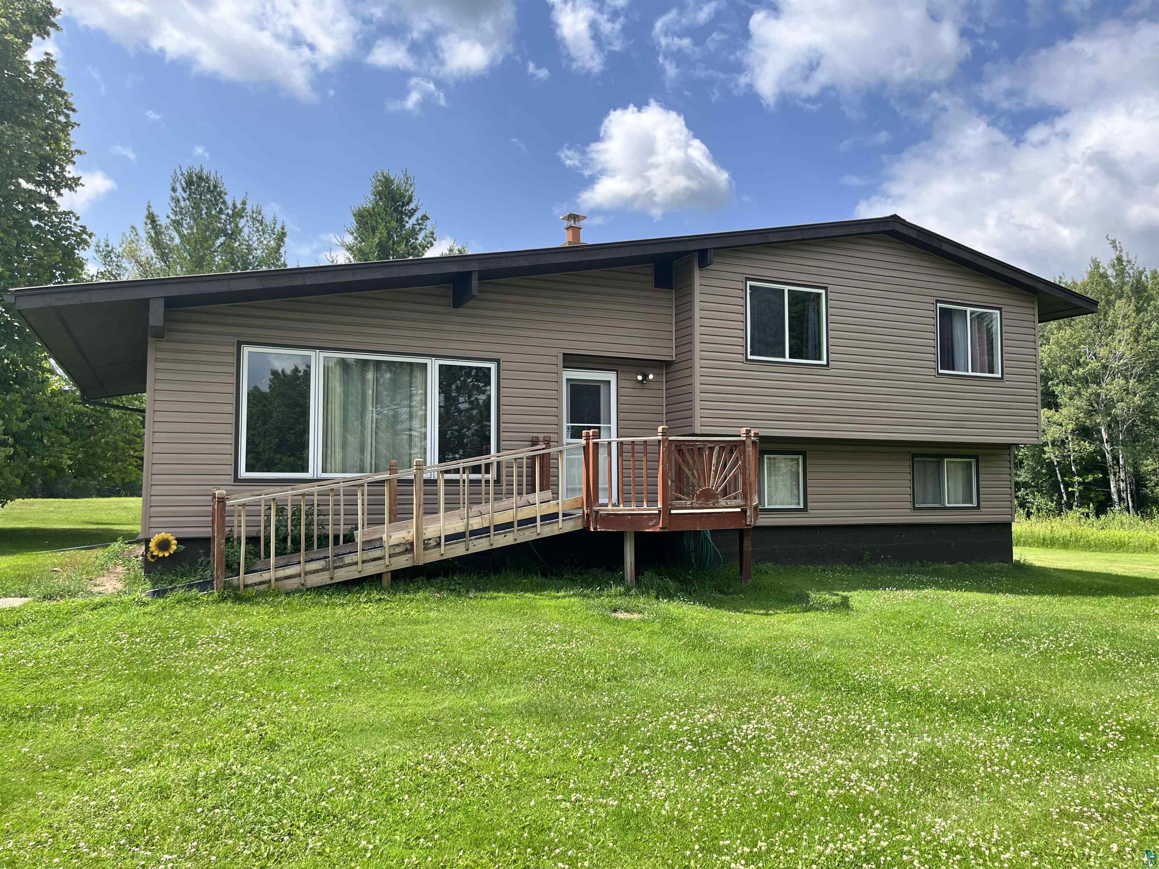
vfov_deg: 53.1
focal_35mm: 26
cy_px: 434
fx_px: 871
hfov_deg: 67.3
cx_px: 580
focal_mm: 5.1
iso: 50
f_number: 1.6
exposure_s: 1/1151
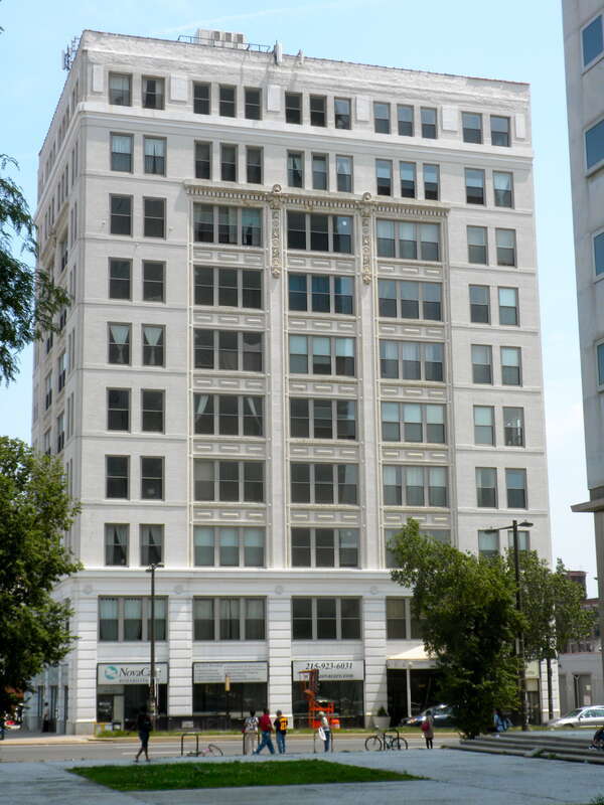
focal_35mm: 60
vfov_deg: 32.2
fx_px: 1396
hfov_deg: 24.4
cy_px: 402
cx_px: 302
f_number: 4.7
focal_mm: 10.7
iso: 64
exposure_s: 1/424
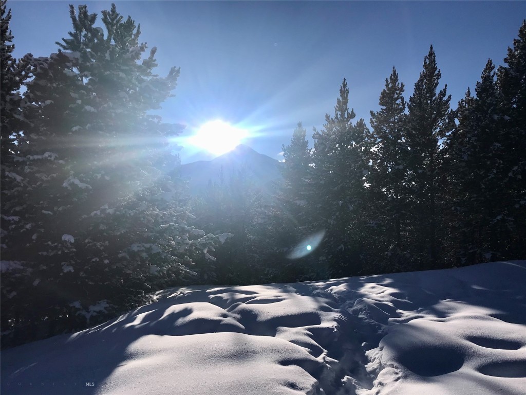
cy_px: 198
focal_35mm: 28
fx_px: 425
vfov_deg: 49.7
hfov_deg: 63.4
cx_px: 263
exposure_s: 1/9615
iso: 25
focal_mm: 3.99
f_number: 1.8
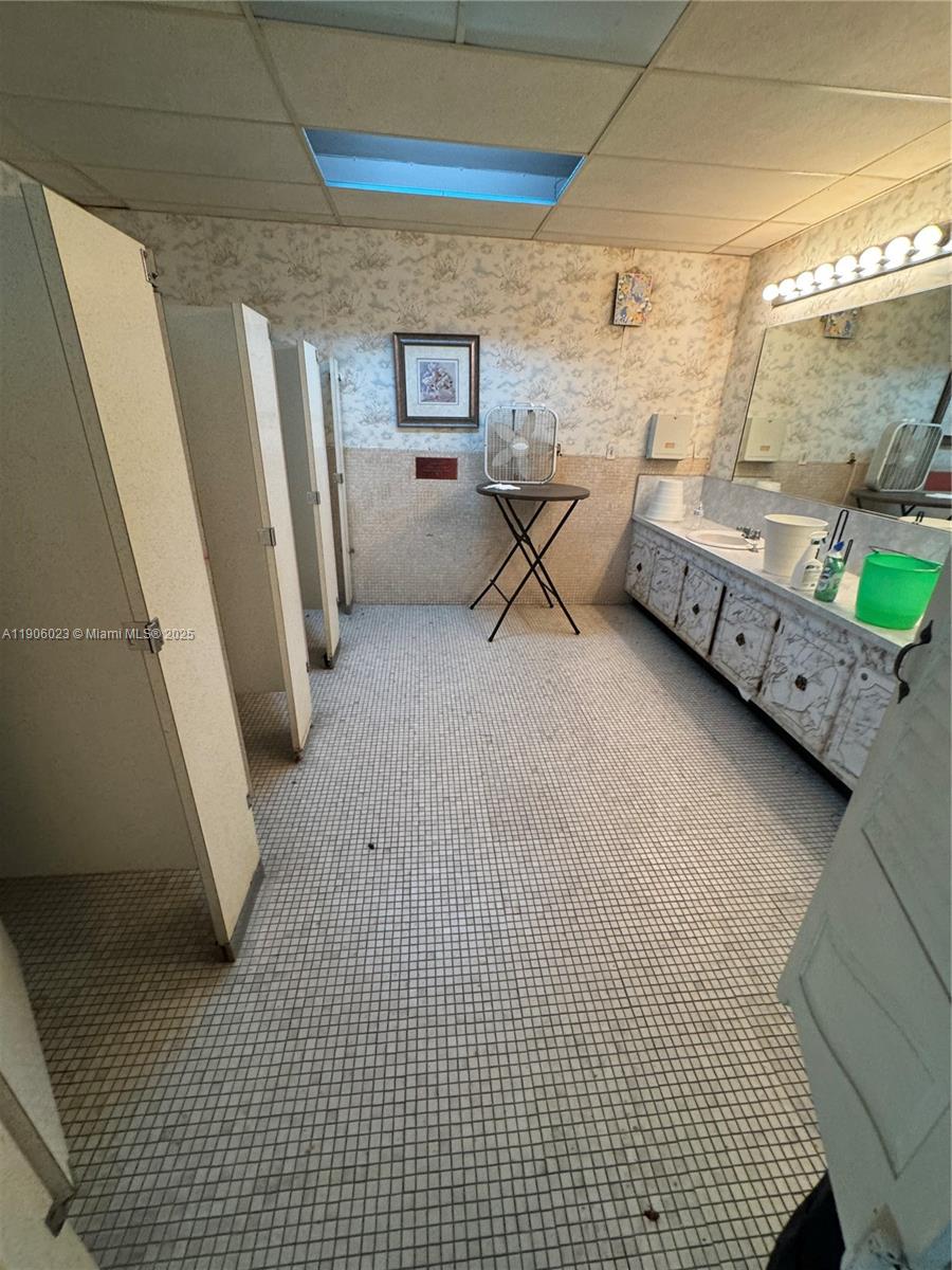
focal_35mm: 14
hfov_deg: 85.7
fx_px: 513
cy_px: 635
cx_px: 476
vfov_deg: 102.1
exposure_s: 1/60
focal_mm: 2.22
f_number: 2.2
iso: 200
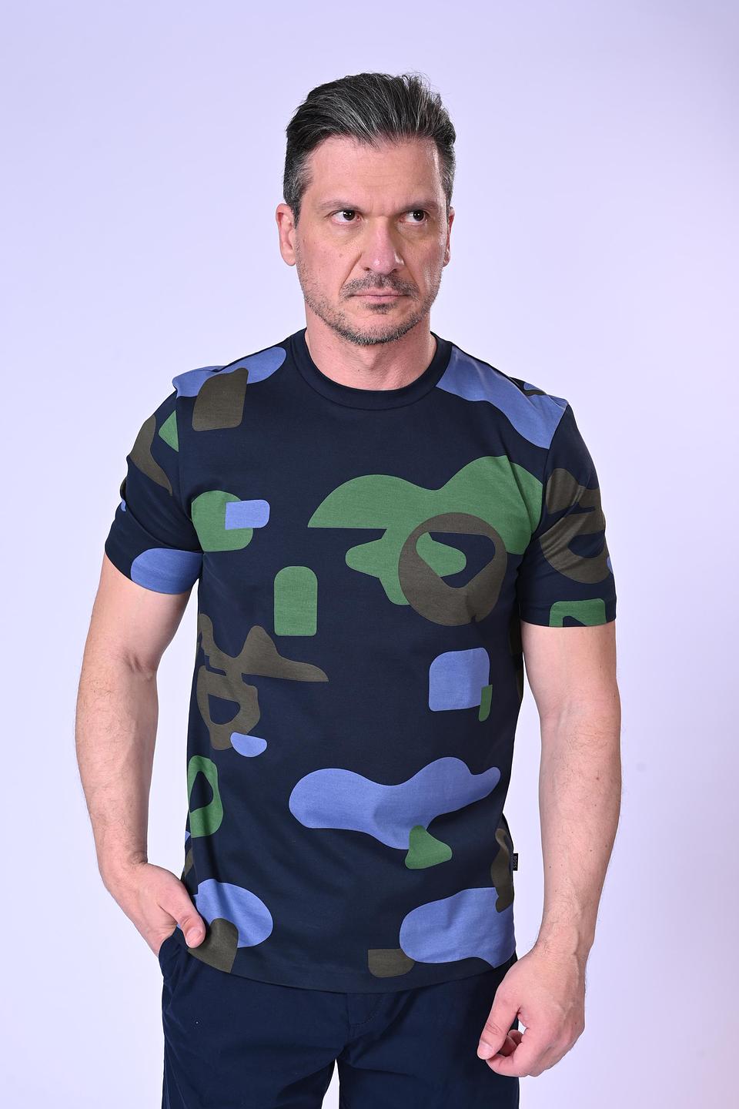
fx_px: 1539
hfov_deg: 27.0
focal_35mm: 50
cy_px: 554
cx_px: 370
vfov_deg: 39.6
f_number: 9
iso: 200
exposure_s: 1/125
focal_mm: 50
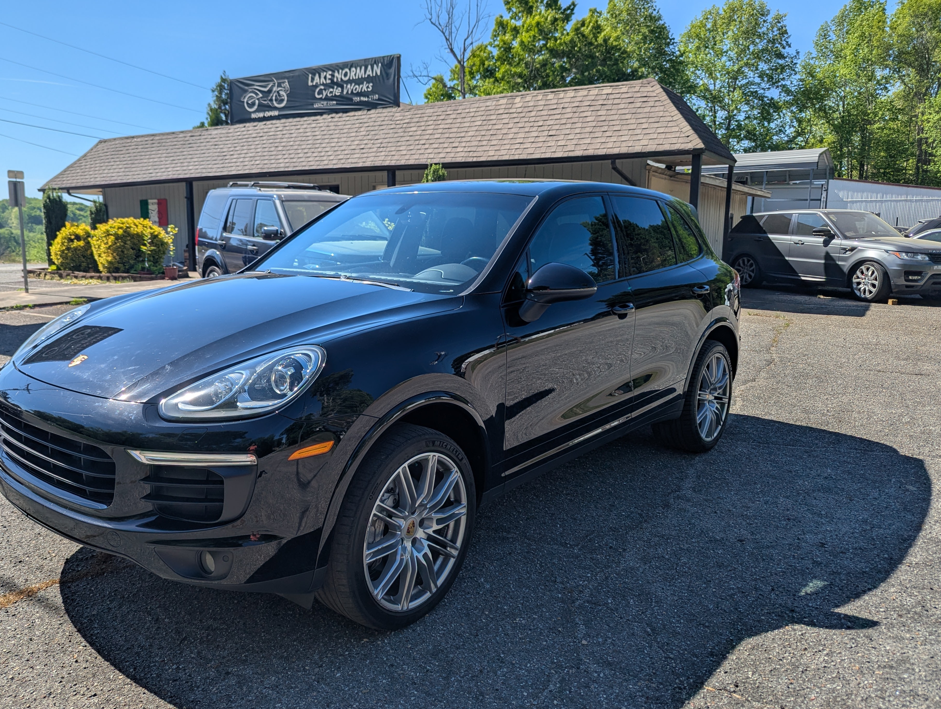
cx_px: 419
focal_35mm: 27
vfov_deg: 51.5
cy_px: 340
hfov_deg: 65.1
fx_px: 735
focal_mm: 6.81
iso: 45
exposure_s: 1/1953
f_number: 1.85
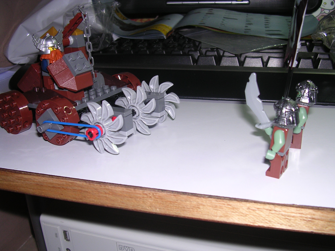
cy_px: 126
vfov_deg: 37.7
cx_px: 168
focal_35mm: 38
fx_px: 368
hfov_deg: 49.0
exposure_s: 1/60.1
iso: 100
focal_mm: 5.8
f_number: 2.8
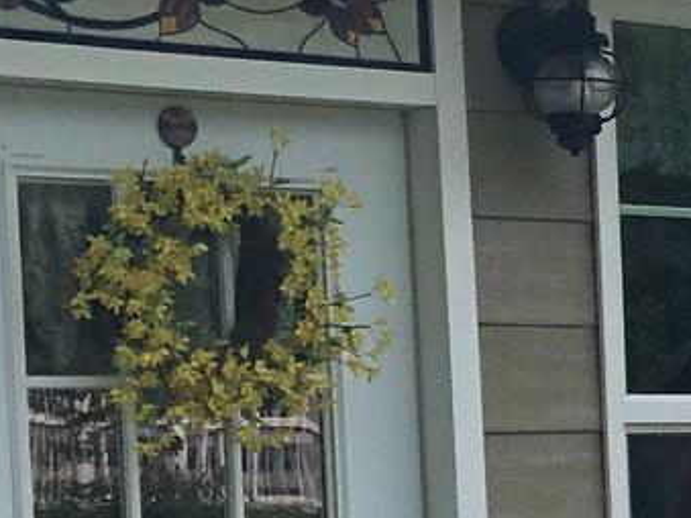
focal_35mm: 169
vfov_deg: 8.7
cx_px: 1643
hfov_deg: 10.2
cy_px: 518
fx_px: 3372
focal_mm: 4
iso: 20
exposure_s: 1/2000
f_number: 1.8
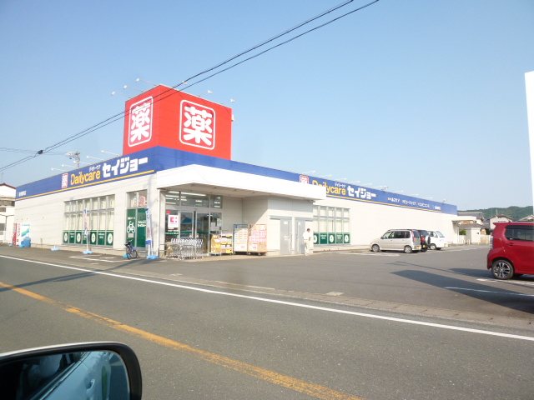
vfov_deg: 56.8
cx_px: 267
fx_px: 370
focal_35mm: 24
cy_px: 200
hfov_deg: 71.6
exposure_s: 1/500
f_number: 4
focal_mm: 4.3
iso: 100
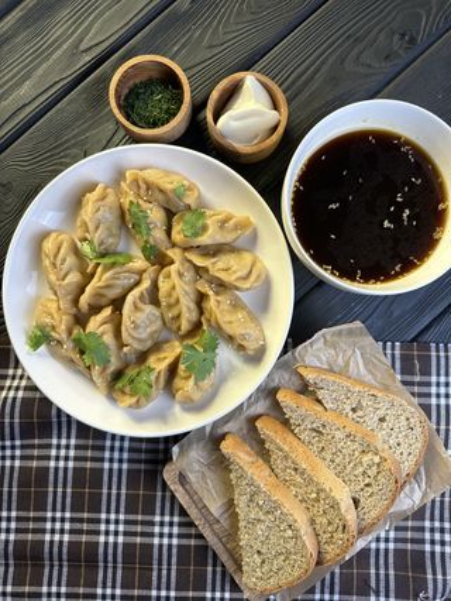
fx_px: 417
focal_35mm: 24
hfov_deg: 56.9
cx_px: 226
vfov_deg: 71.6
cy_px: 300
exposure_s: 1/100
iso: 64
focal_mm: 6.86
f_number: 1.78
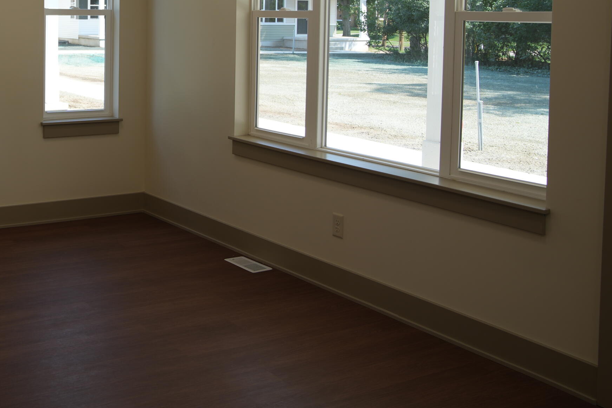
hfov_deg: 38.0
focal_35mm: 50
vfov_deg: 26.3
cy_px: 57
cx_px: 111
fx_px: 850
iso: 100
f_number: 4.5
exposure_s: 1/125
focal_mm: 29
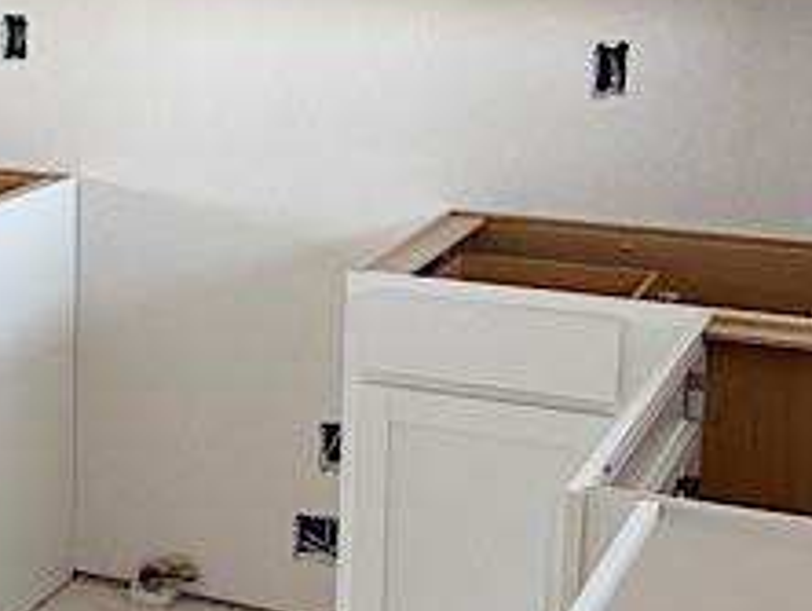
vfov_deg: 18.2
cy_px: 221
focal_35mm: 81
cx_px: 26
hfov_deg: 23.2
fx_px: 1902
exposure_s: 1/80
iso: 200
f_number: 1.78
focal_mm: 6.76
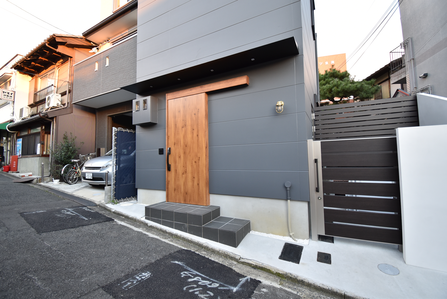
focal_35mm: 15
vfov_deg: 77.4
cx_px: 224
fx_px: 186
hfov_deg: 100.3
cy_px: 150
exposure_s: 1/30
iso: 400
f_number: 4.5
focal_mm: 10
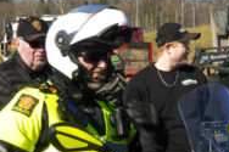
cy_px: 179
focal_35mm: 92
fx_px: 585
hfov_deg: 21.5
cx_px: 224
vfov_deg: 14.4
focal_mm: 24
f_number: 22
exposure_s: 1/80
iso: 500
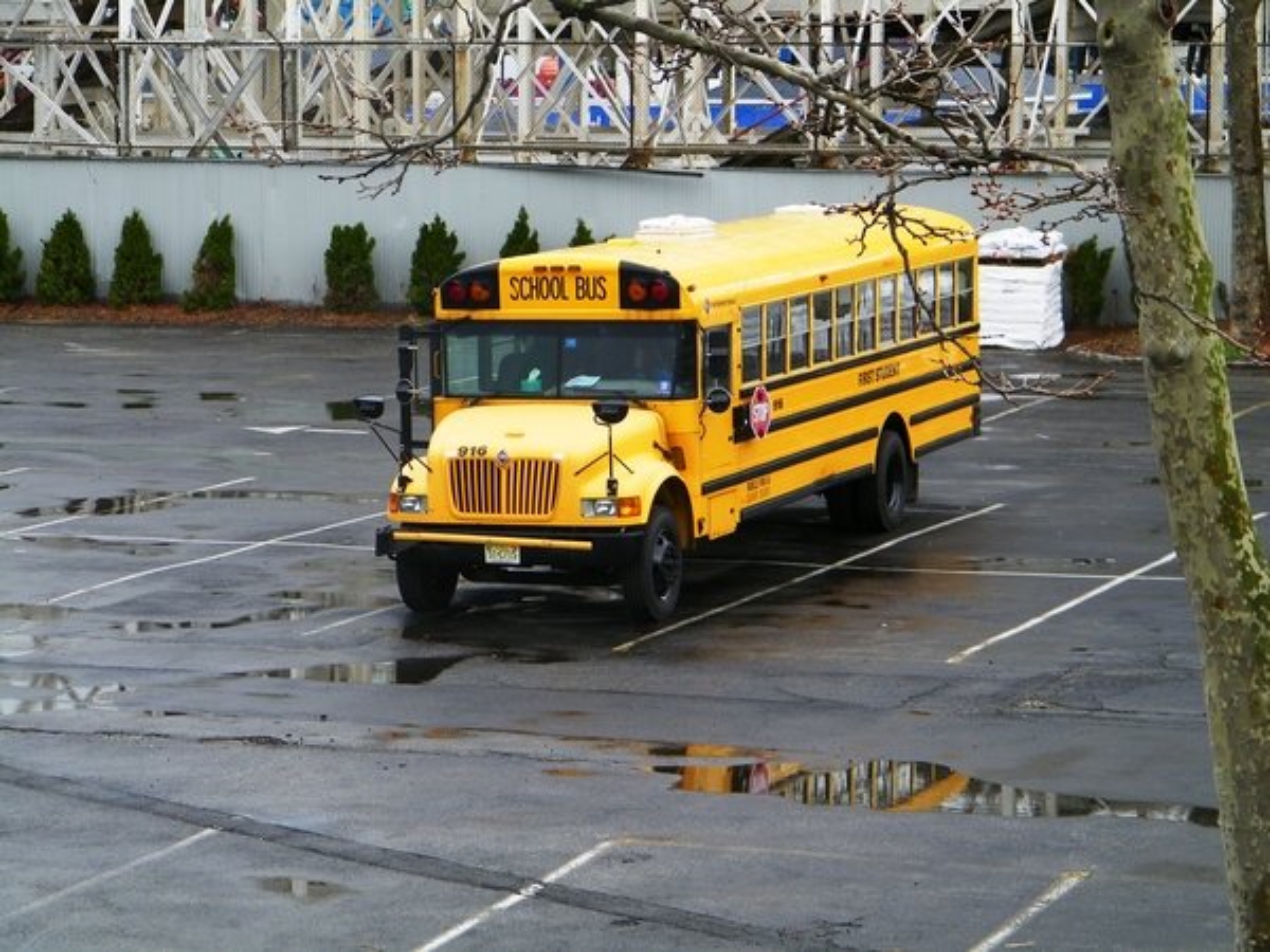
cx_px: 635
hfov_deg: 17.4
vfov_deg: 13.1
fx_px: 4146
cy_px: 476
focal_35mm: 113
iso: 80
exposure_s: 1/125
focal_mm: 20.1
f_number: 4.7
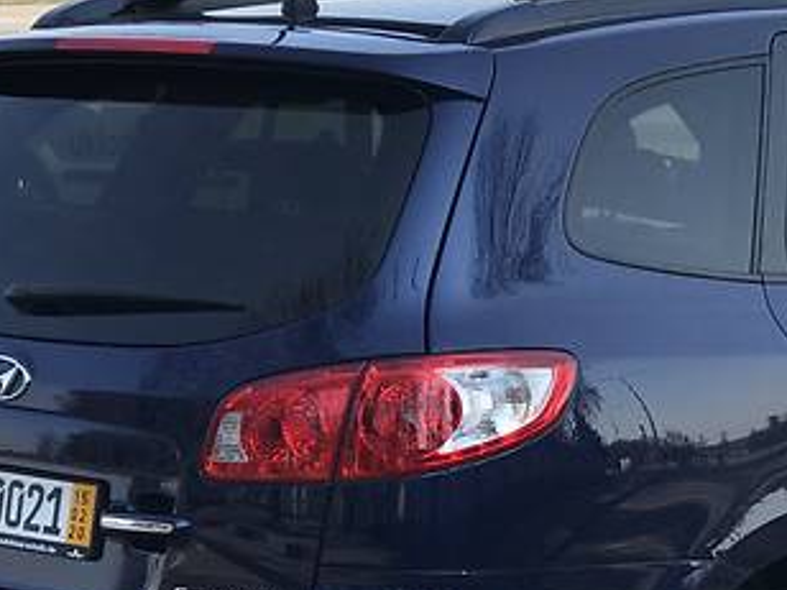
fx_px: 3365
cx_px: 667
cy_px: 411
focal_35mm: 148
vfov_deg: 10.0
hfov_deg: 13.3
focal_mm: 6.6
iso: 20
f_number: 2.8
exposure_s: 1/479
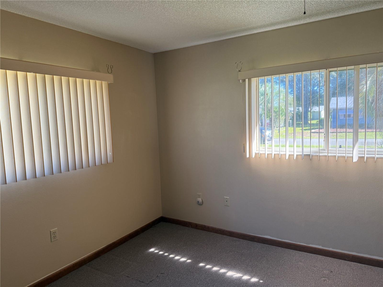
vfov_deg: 56.8
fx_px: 266
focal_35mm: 24
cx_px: 192
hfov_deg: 71.6
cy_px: 144
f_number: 1.78
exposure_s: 1/121
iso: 100
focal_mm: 6.76
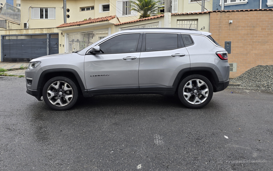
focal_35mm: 25
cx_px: 134
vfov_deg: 49.1
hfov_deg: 72.5
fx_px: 186
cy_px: 71
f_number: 1.7
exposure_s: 1/180
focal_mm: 6.3
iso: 40
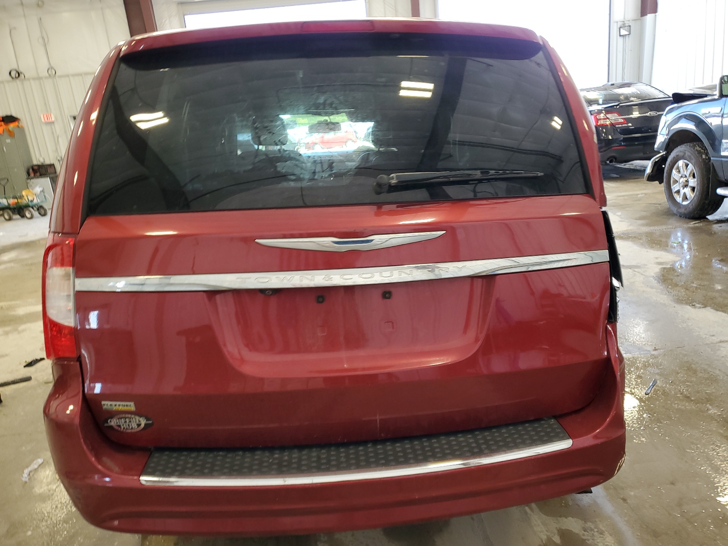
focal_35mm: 26
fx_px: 547
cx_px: 364
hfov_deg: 67.3
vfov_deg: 53.1
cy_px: 273
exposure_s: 1/60.2
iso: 59
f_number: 1.5
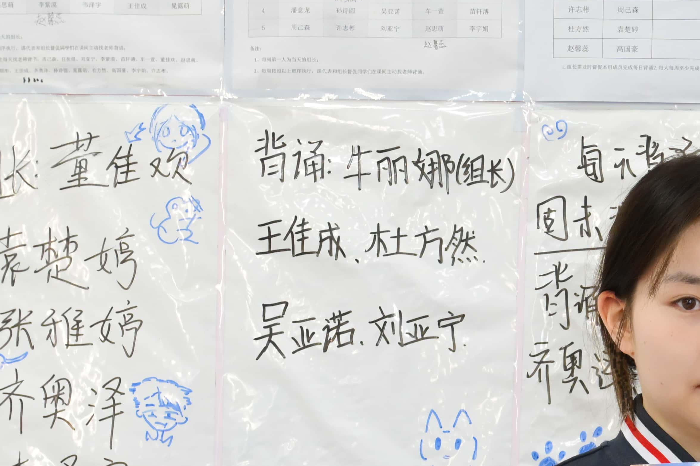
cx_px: 788
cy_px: 498
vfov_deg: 12.2
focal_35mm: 111
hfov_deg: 17.7
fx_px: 2158
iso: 3200
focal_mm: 43
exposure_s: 1/160
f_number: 6.3
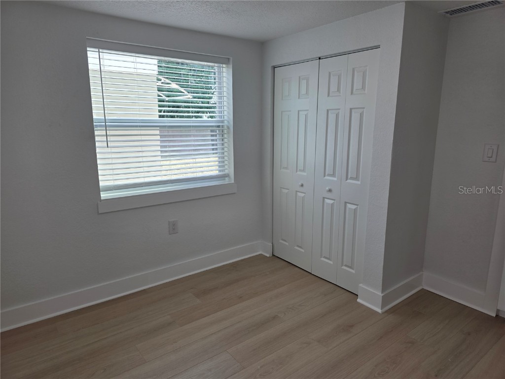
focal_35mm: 23
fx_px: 336
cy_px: 190
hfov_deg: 73.9
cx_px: 252
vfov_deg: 58.9
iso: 32
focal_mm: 6.3
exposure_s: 1/120
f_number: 1.7
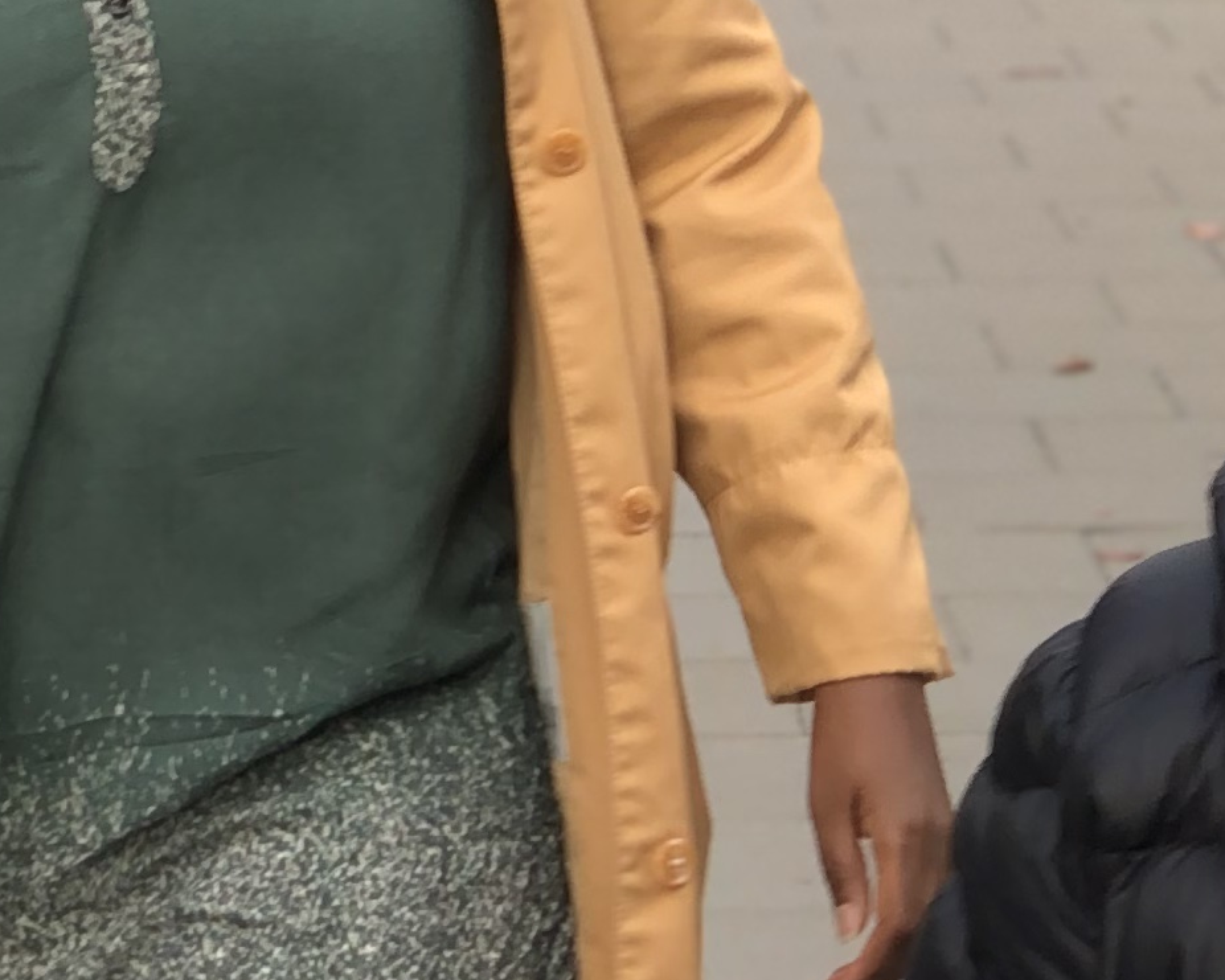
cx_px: 98
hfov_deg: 8.7
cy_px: 101
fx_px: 8013
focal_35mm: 221
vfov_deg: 7.0
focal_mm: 6
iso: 16
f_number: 2.4
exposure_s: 1/120
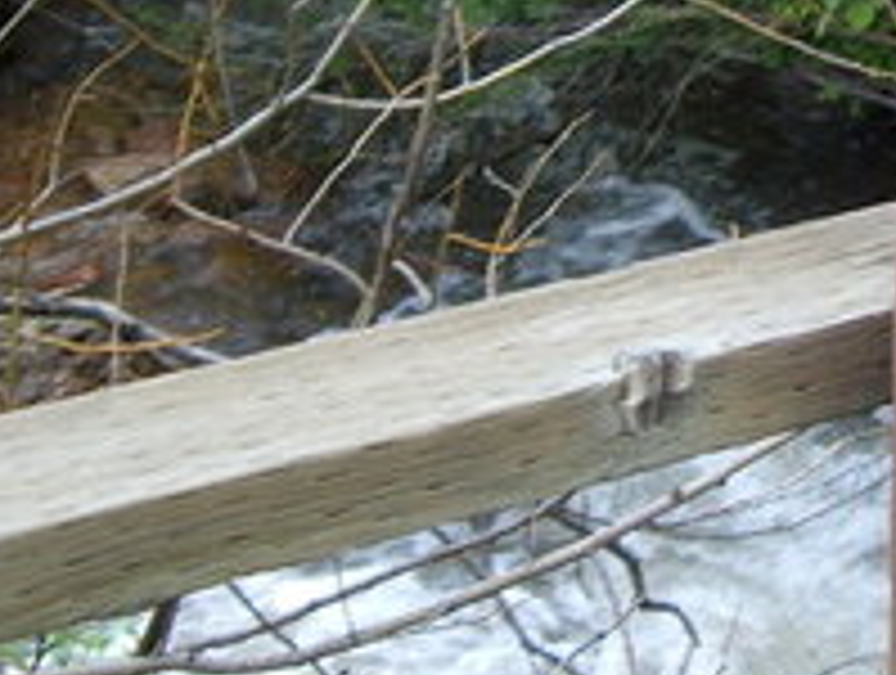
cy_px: 58
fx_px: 3164
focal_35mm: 122
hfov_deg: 15.8
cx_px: 896
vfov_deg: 12.1
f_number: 2.7
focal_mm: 6.2
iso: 100
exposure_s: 1/80
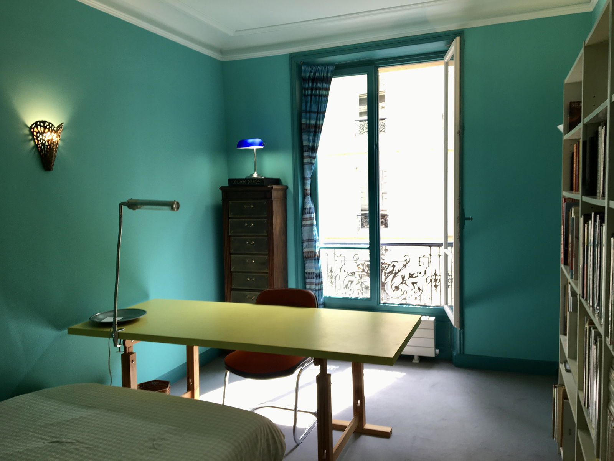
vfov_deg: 48.2
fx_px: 514
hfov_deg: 61.7
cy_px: 230
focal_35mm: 29
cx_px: 307
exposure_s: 1/50
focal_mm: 4.15
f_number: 2.2
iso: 25
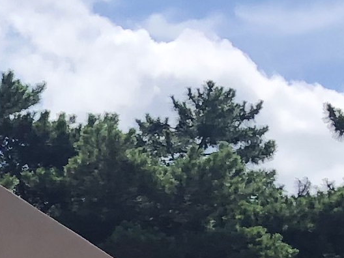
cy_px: 458
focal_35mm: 214
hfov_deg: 8.6
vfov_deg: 6.8
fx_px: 2127
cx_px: -415
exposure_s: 1/1656
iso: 20
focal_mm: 3.99
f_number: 1.8
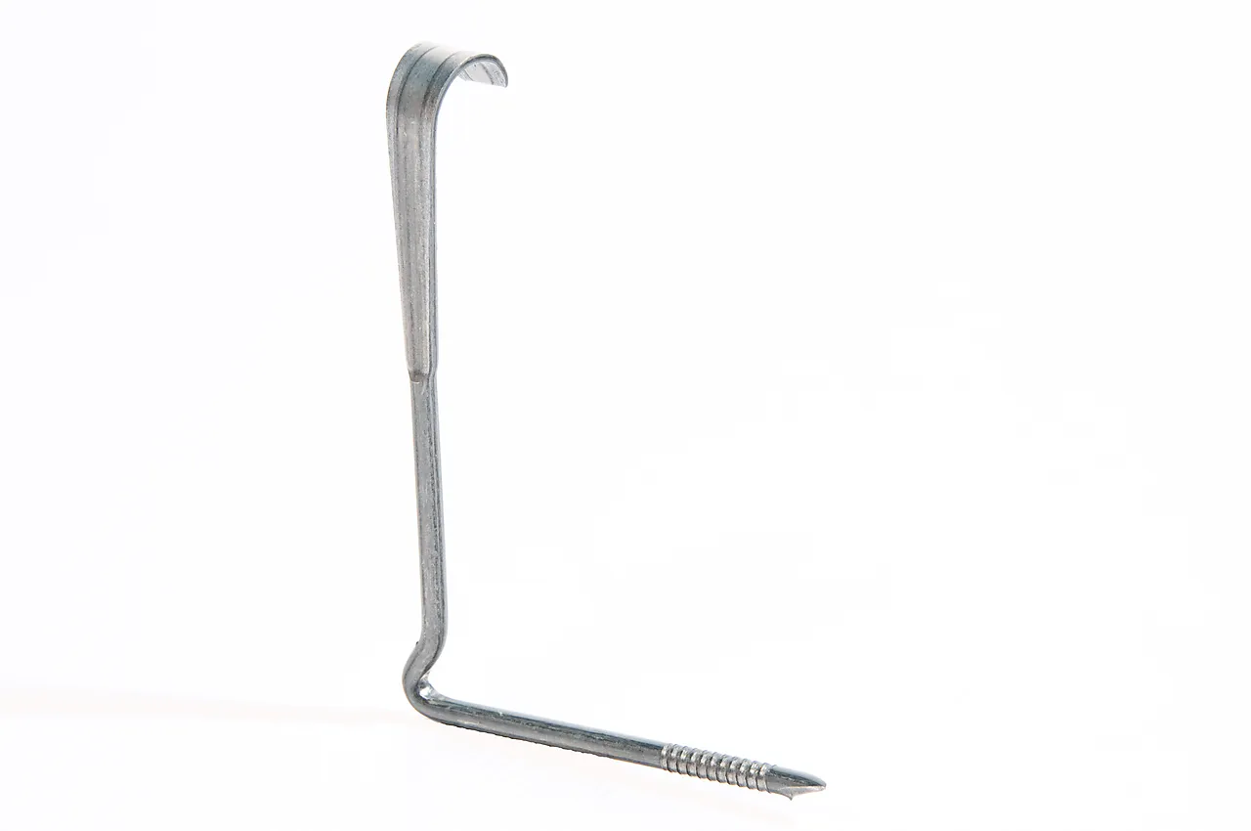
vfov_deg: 5.4
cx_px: 626
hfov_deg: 8.1
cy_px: 416
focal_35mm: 255
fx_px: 8850
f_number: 16
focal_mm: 170
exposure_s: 1/90
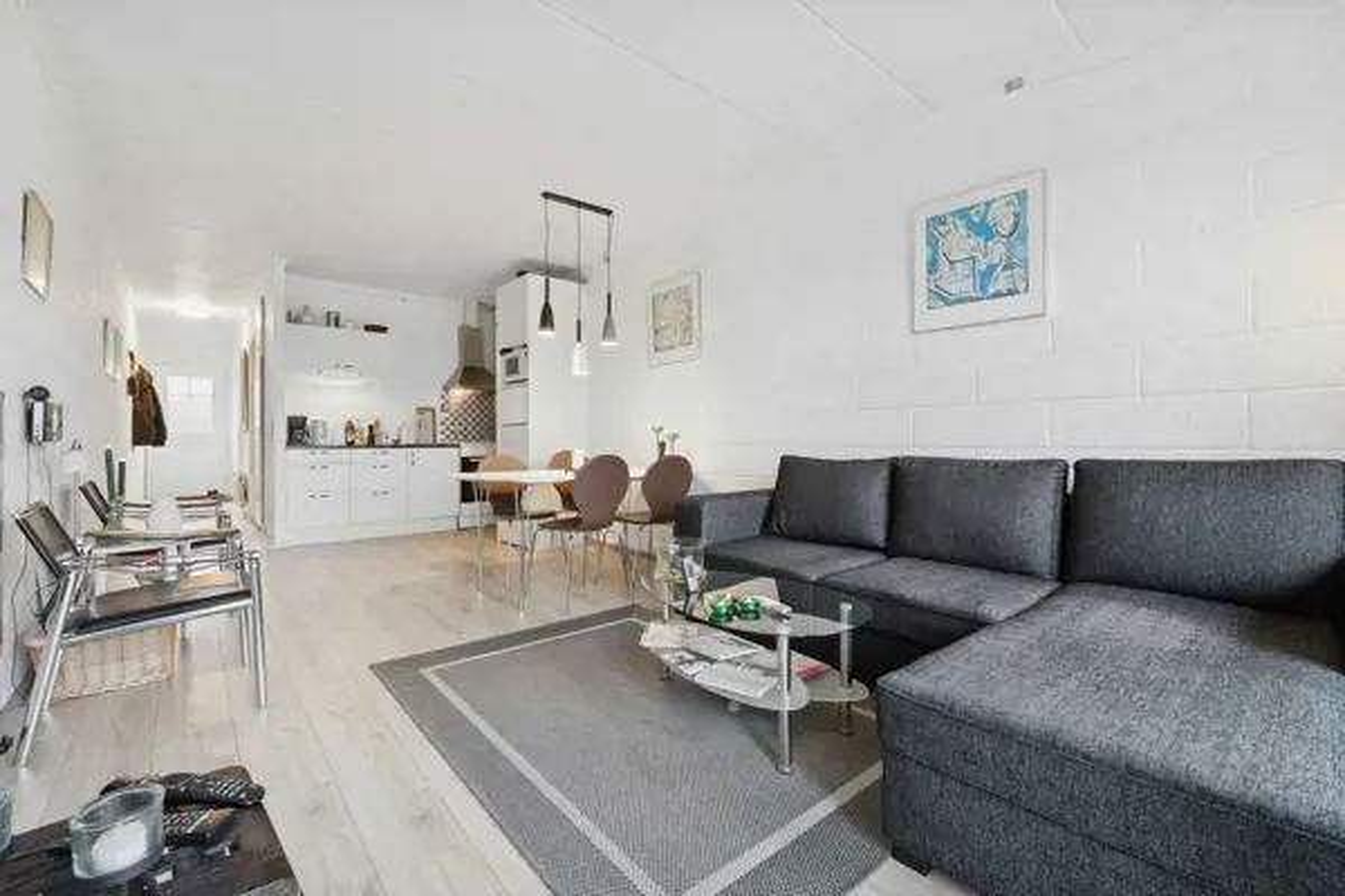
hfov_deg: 97.6
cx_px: 672
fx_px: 588
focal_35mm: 16
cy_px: 448
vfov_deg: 74.6
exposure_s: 1/6
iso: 200
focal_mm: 10.5
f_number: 8
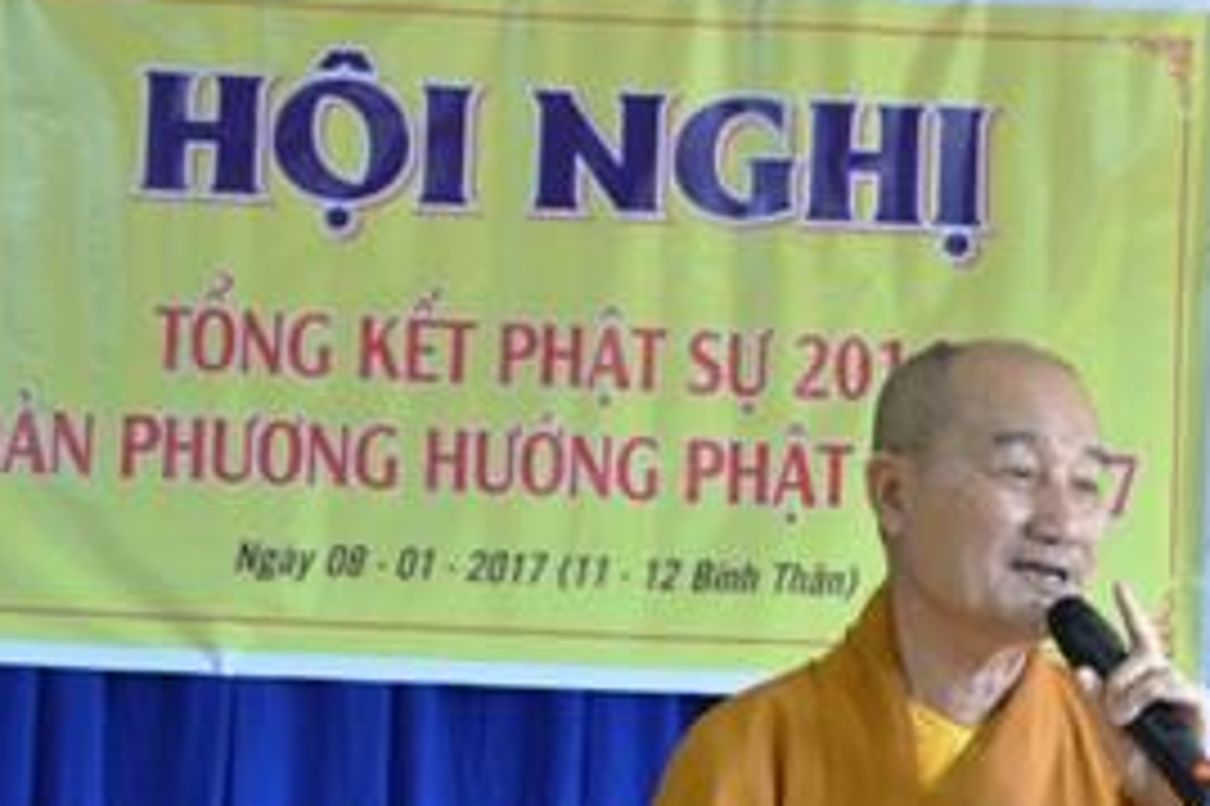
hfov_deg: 13.1
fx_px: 5274
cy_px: 747
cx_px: 594
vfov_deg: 8.7
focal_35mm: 157
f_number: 5.3
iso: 400
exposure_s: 1/25
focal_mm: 44
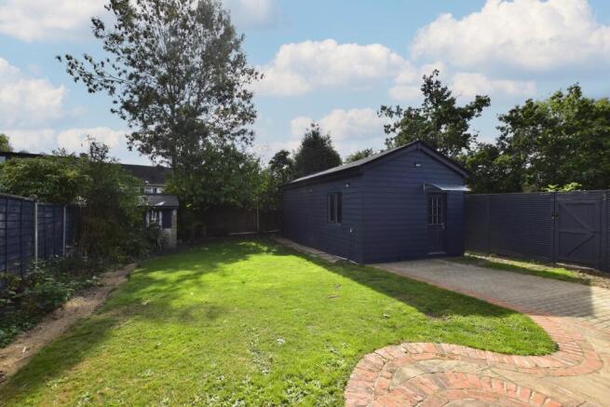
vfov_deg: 77.4
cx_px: 305
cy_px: 204
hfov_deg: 100.4
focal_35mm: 15
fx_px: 254
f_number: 8
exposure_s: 1/800
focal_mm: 10
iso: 640
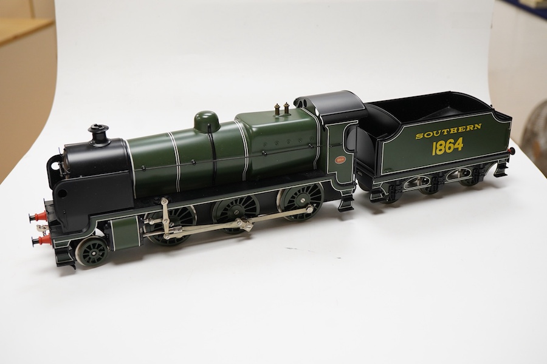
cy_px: 182
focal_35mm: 45
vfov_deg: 29.9
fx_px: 684
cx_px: 274
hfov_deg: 43.6
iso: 1250
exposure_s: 1/125
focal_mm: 30
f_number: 9
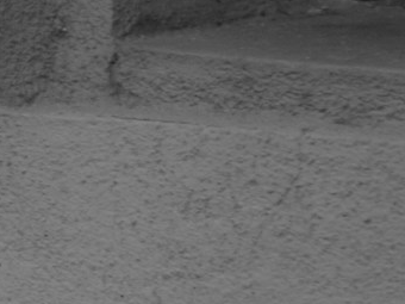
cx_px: -986
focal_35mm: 2035
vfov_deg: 0.7
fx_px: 23809
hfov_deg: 1.0
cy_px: 647
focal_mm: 200
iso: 280
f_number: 5.6
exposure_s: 1/500
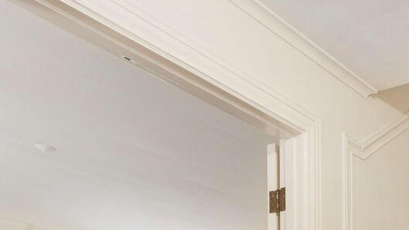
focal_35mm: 55
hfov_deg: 35.3
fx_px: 596
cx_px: 378
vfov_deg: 17.9
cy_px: 403
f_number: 7.1
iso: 200
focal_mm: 16
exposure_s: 1/5
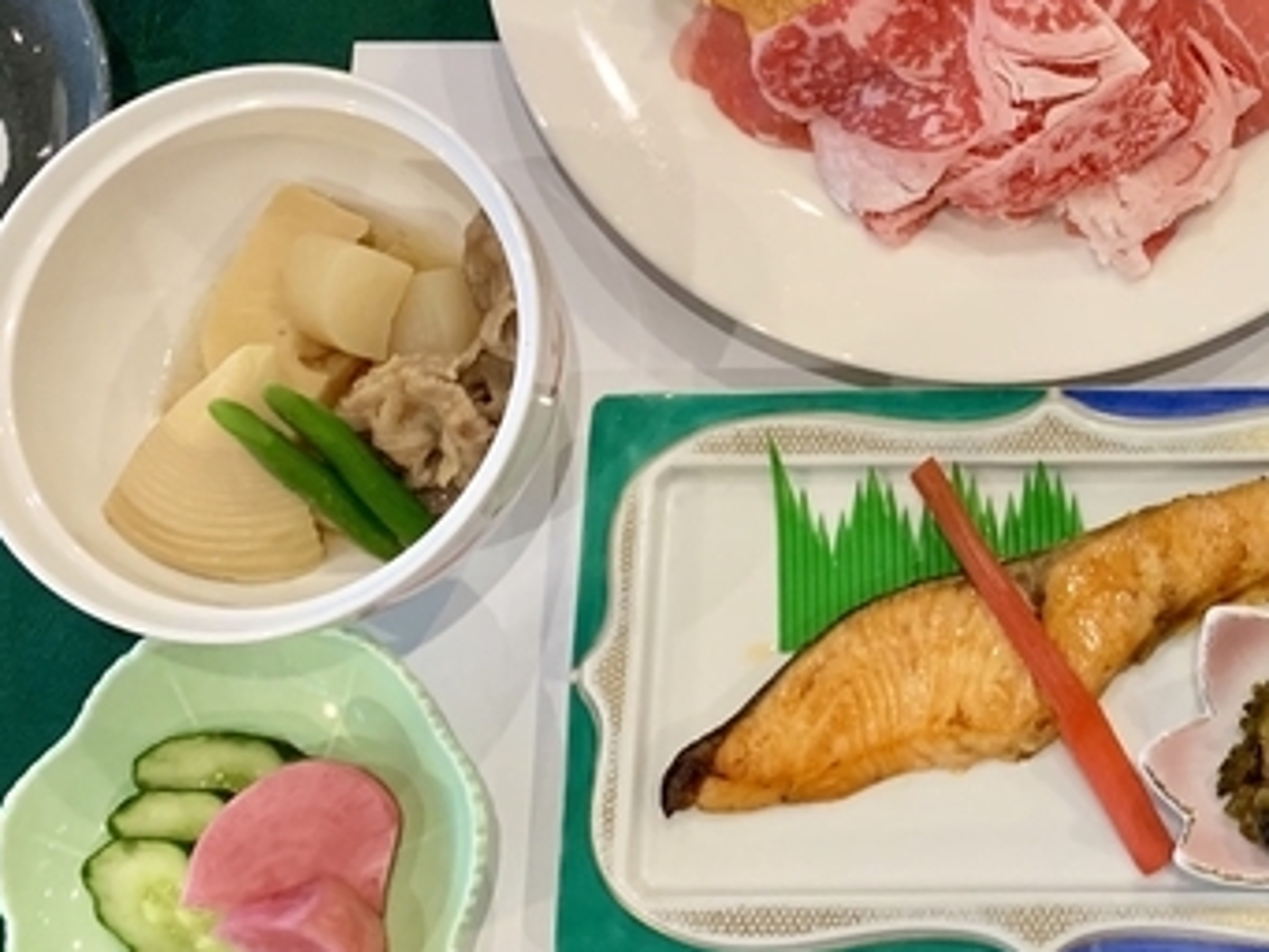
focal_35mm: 61
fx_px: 2237
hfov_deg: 29.4
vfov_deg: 23.6
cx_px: 1291
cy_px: 152
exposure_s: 1/50
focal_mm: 4.25
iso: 250
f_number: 1.8
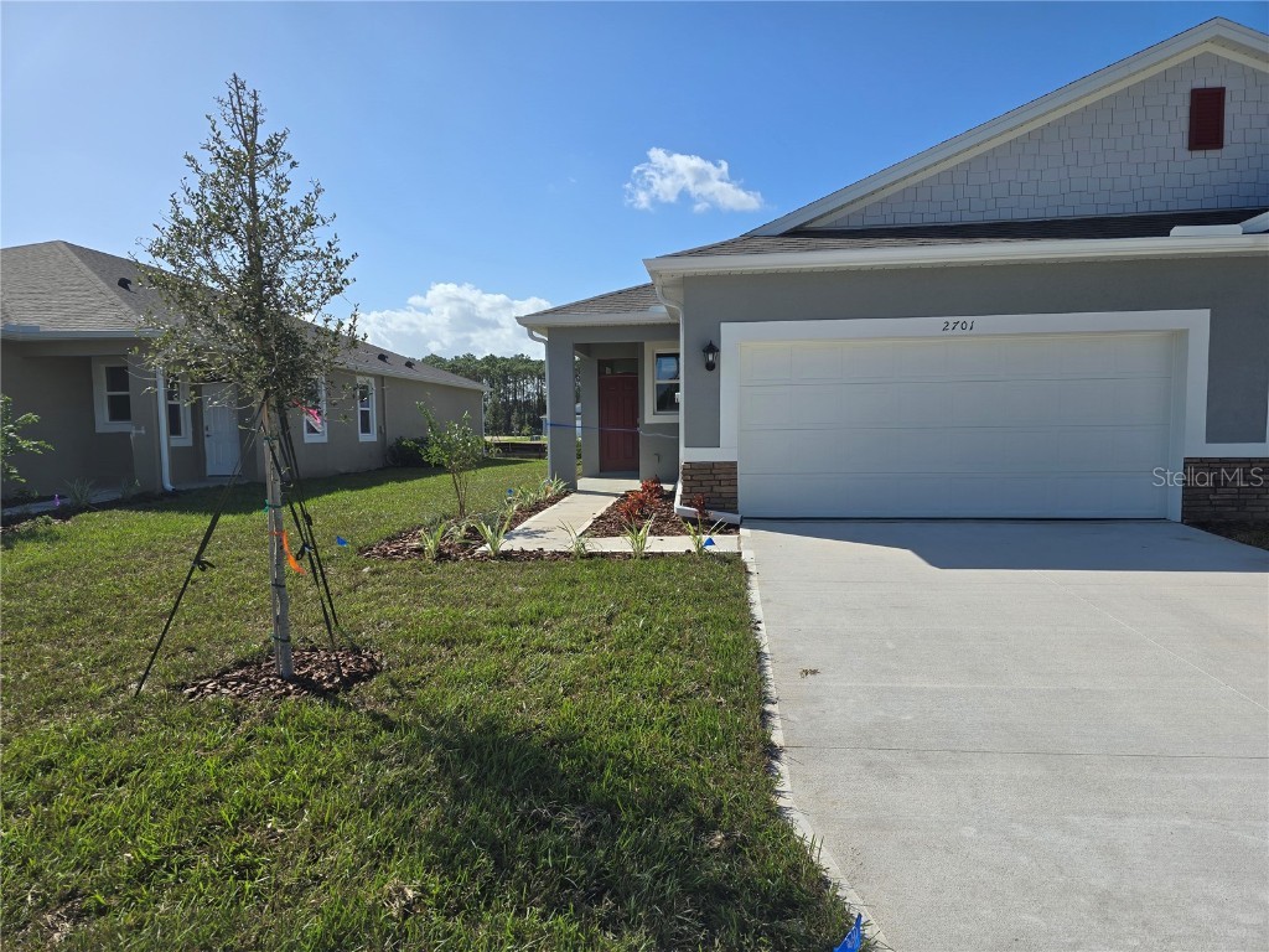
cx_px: 634
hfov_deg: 73.9
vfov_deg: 58.9
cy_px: 476
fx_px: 843
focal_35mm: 23
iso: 12
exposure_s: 1/1102
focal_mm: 6.3
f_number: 1.7
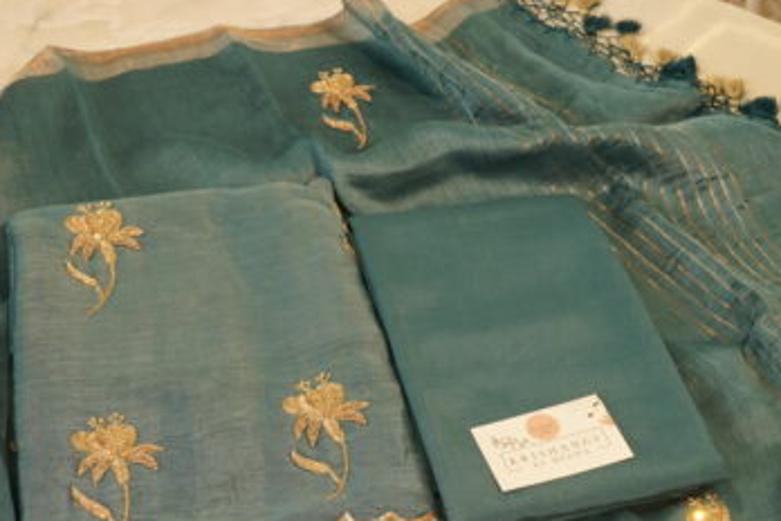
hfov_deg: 39.5
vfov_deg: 26.4
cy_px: 433
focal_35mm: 50
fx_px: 1085
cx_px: 328
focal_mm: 29
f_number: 6.3
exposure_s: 1/100
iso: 500
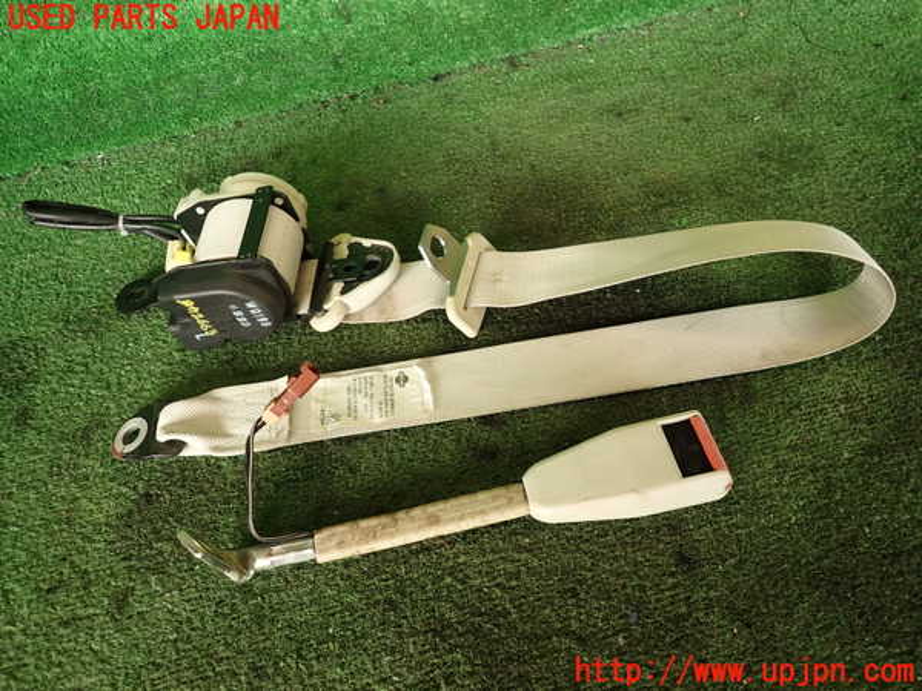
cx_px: 461
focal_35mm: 25
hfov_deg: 69.4
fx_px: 666
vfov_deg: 54.9
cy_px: 346
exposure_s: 1/100
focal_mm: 4.5
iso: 100
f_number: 2
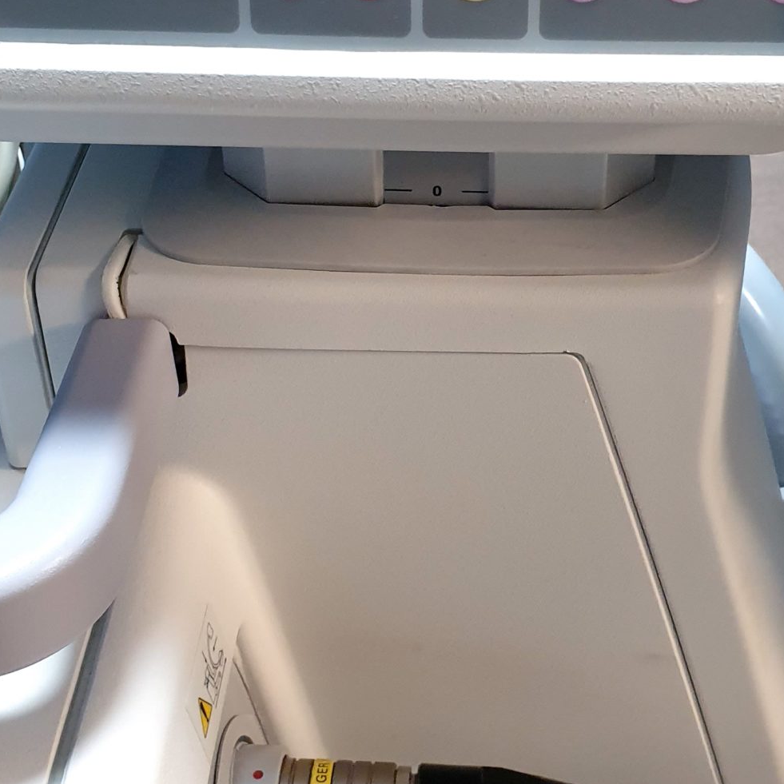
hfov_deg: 28.6
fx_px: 1537
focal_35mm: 60
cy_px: 279
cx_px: 444
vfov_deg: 28.5
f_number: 2.4
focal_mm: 4.3
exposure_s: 1/33
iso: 320
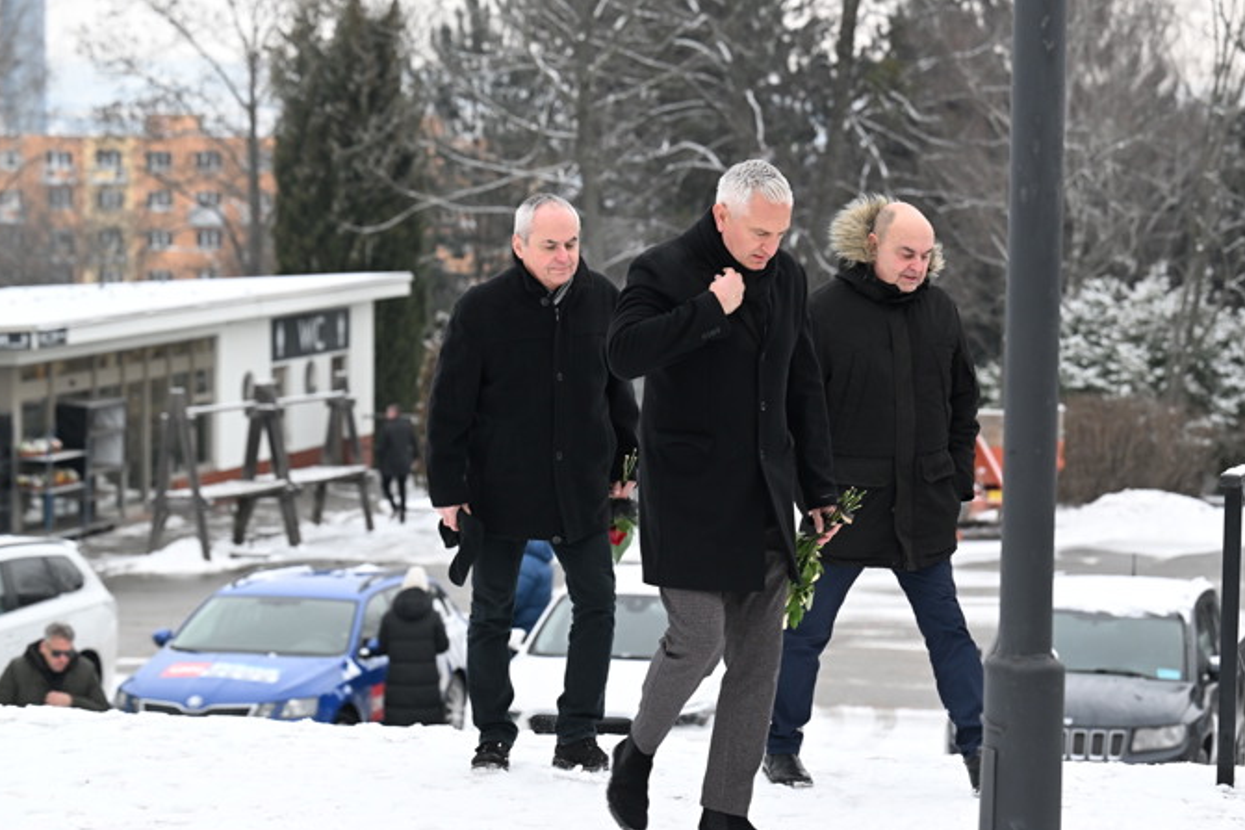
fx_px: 3699
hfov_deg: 19.1
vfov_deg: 12.8
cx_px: 614
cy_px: 423
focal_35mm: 107
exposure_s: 1/400
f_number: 5
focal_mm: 104
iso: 2000
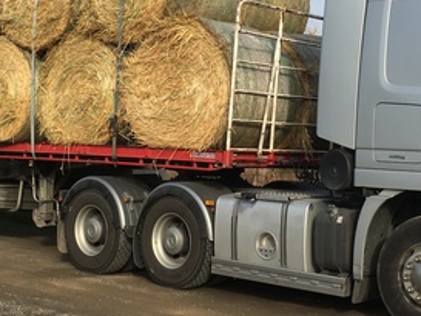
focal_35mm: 70
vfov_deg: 21.0
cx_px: 245
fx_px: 852
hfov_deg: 27.7
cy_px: 152
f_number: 2.2
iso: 25
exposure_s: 1/1221
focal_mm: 4.15
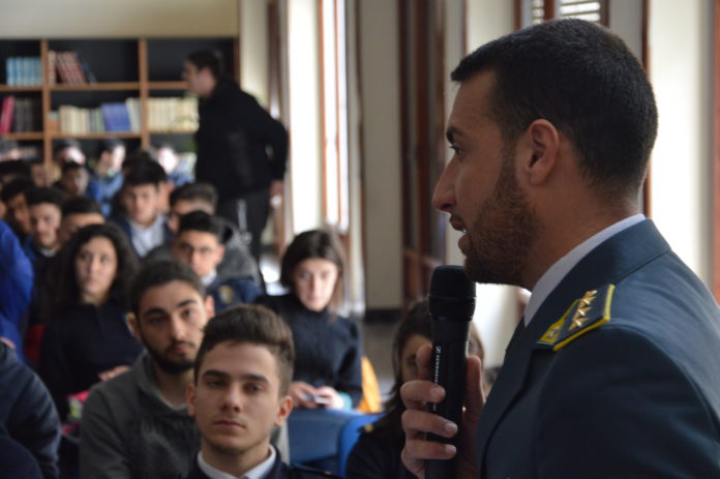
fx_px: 1739
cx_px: 360
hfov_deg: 23.4
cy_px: 240
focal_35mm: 87
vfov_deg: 15.7
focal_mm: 58
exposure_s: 1/60
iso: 1100
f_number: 5
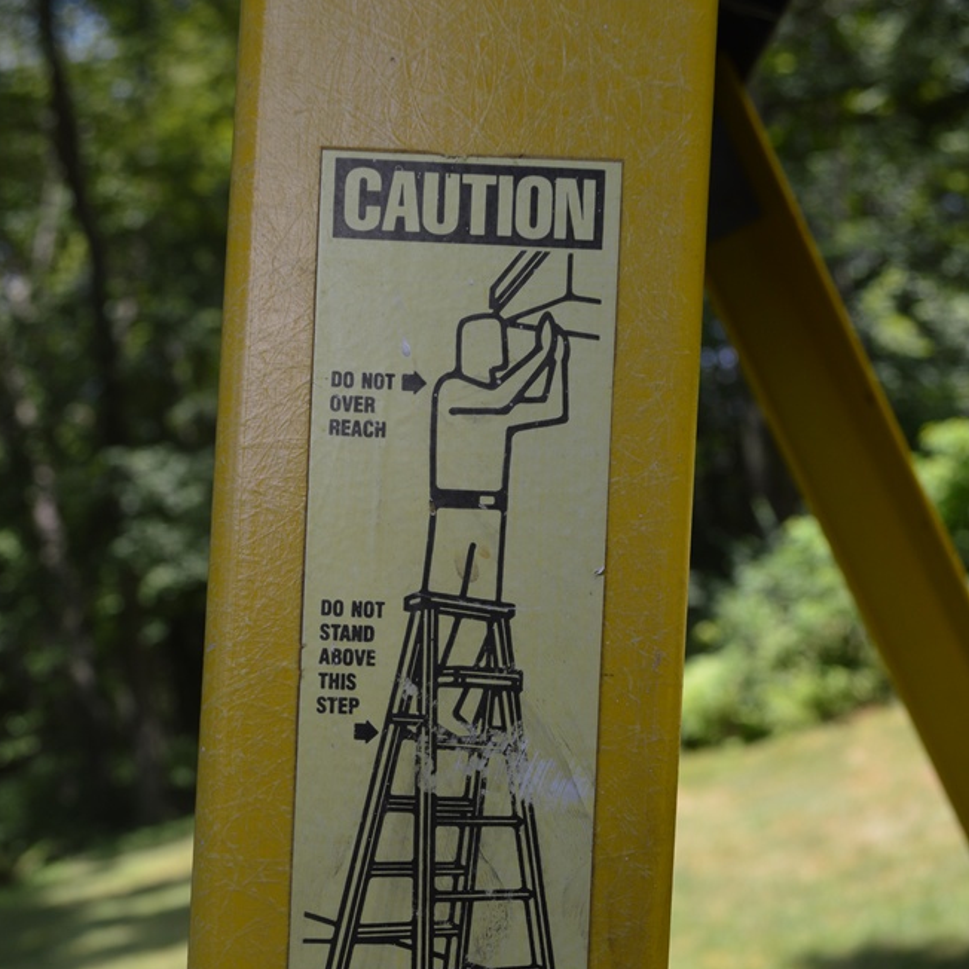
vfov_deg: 38.1
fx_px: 1362
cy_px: 731
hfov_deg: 39.2
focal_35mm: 43
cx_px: 478
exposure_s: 1/125
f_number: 5.6
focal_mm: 22
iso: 110
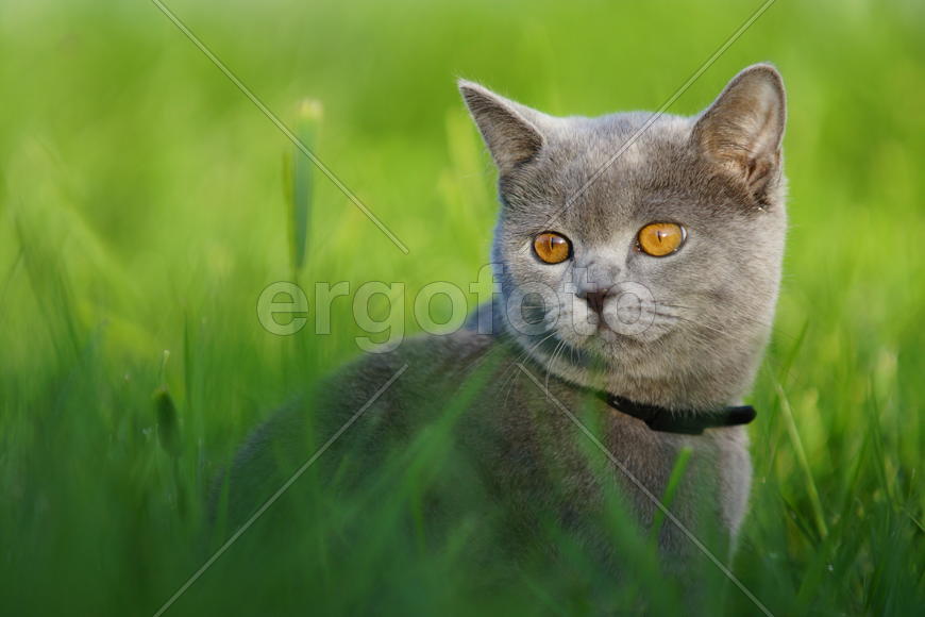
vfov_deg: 5.1
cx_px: 462
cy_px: 308
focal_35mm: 270
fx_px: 6937
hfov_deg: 7.6
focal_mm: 180
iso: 200
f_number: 3.2
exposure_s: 1/800
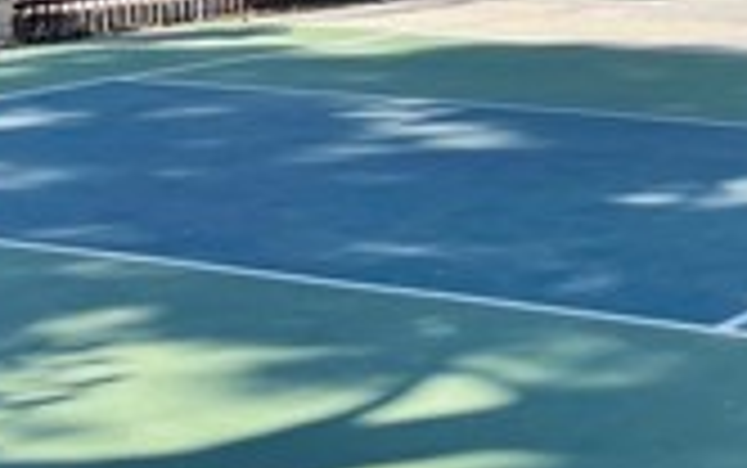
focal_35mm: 106
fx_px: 2159
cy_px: -148
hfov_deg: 19.3
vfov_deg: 12.0
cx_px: 652
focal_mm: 4.2
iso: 32
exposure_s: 1/1825
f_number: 1.6
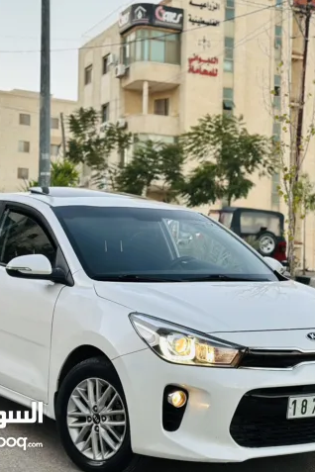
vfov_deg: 30.1
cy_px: 236
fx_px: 879
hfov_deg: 20.3
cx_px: 191
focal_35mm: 67
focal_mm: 6.86
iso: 125
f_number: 1.78
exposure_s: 1/209
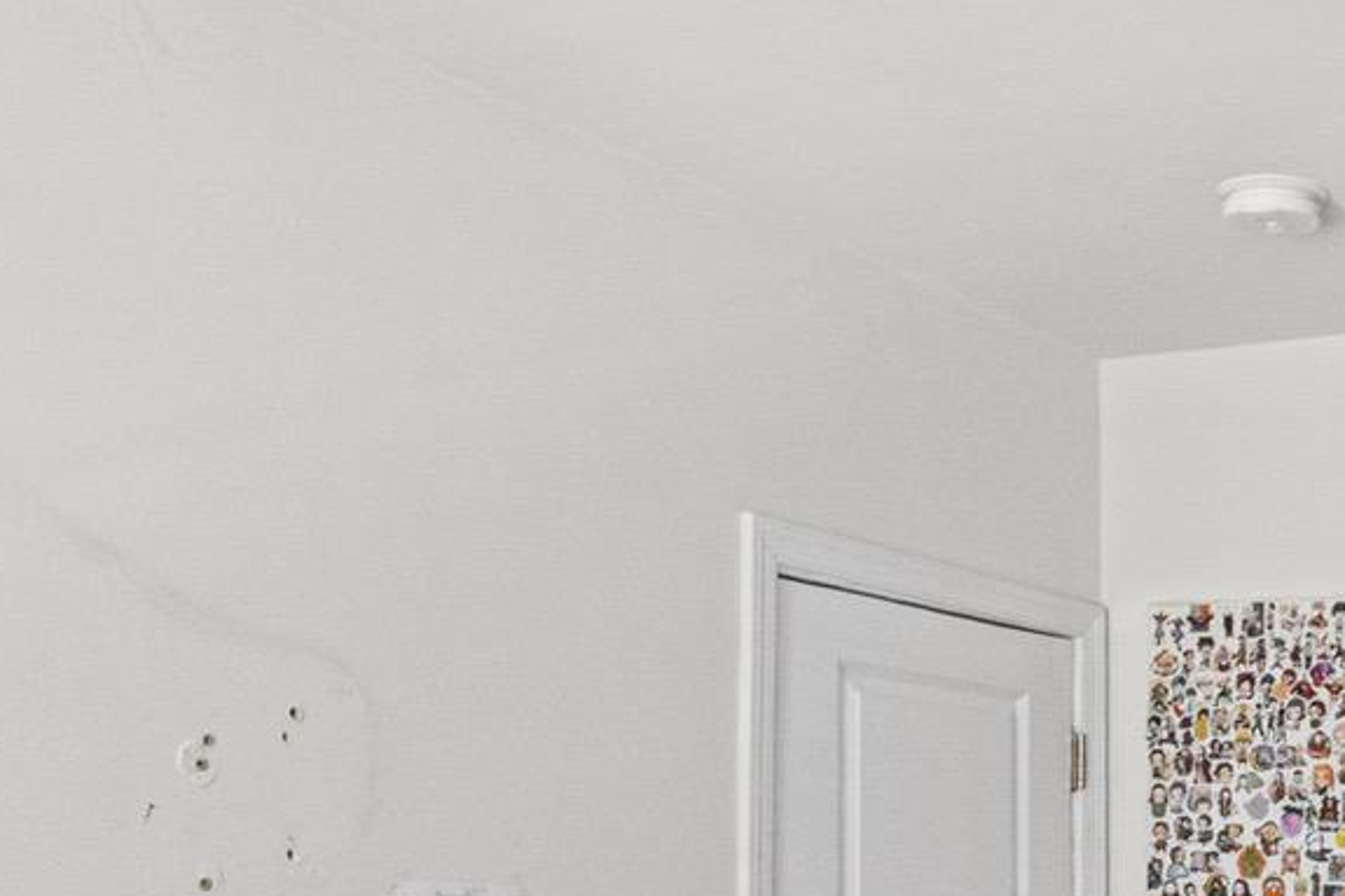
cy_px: 1476
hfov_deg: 30.1
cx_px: 1595
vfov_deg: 19.5
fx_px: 2129
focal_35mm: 57
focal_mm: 16
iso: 2000
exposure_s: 1/20
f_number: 7.1
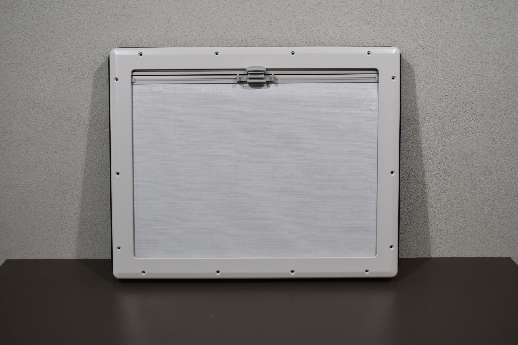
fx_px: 647
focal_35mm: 45
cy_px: 172
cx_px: 259
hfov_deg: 43.6
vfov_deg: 29.9
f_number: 5.6
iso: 250
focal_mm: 30
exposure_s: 1/125
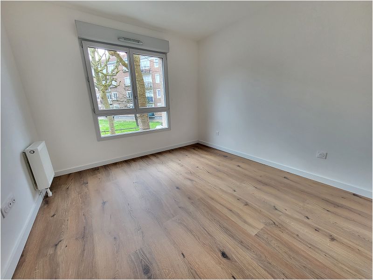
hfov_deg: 106.2
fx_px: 140
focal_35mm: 13
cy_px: 140
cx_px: 186
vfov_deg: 89.9
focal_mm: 1.74
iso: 80
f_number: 2.2
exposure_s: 1/50
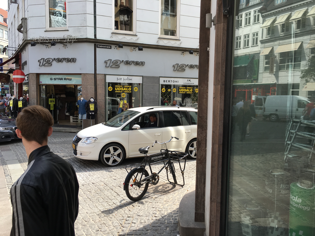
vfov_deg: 48.2
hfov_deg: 61.7
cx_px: 158
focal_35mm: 29
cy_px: 118
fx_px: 264
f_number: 2.2
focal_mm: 4.15
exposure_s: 1/699
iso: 25
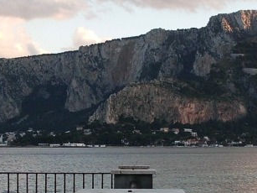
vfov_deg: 12.3
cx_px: 110
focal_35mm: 120
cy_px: 134
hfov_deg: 16.4
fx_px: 891
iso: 100
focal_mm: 6.3
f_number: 7.3
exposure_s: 1/60
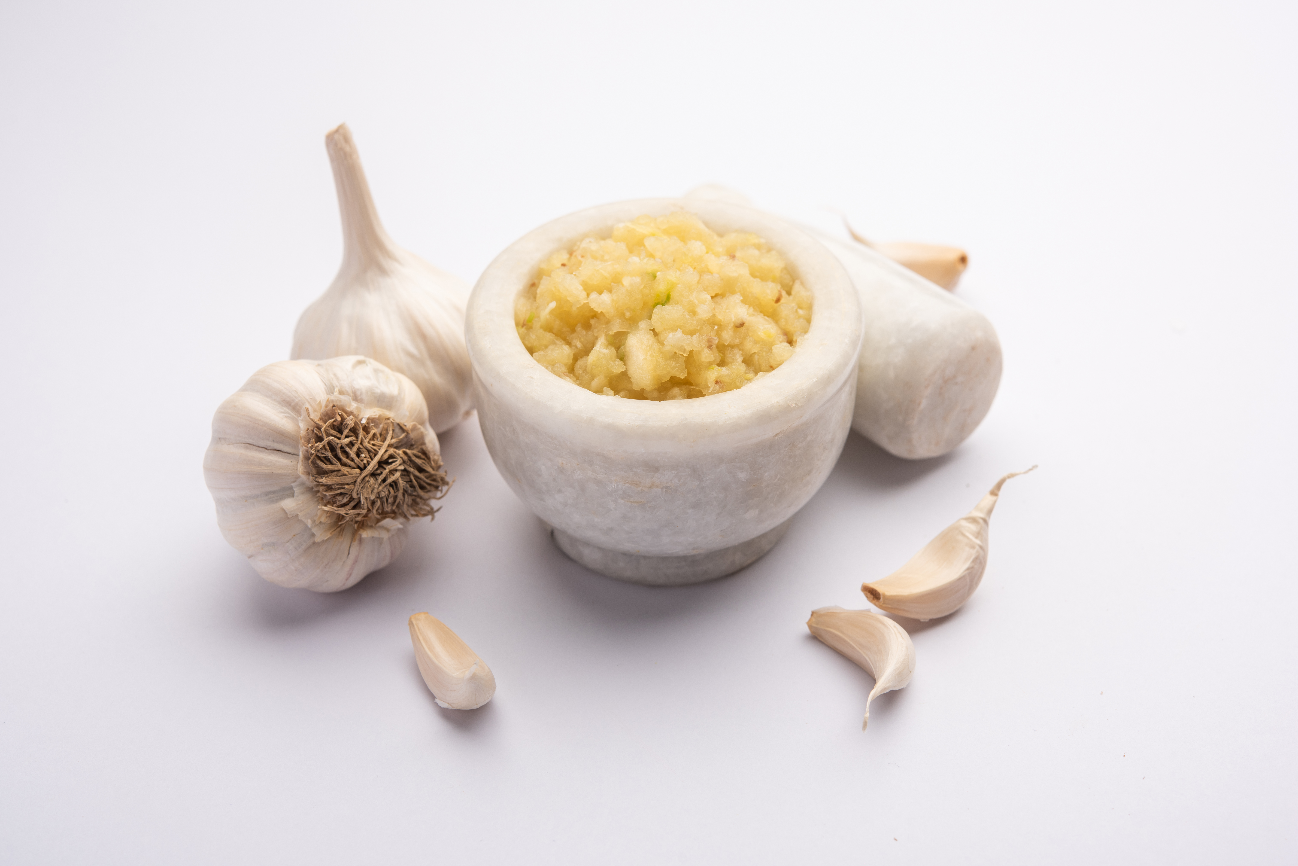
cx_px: 649
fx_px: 2164
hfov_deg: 33.4
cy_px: 433
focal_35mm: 60
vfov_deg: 22.6
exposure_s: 1/125
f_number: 9
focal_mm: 60
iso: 100
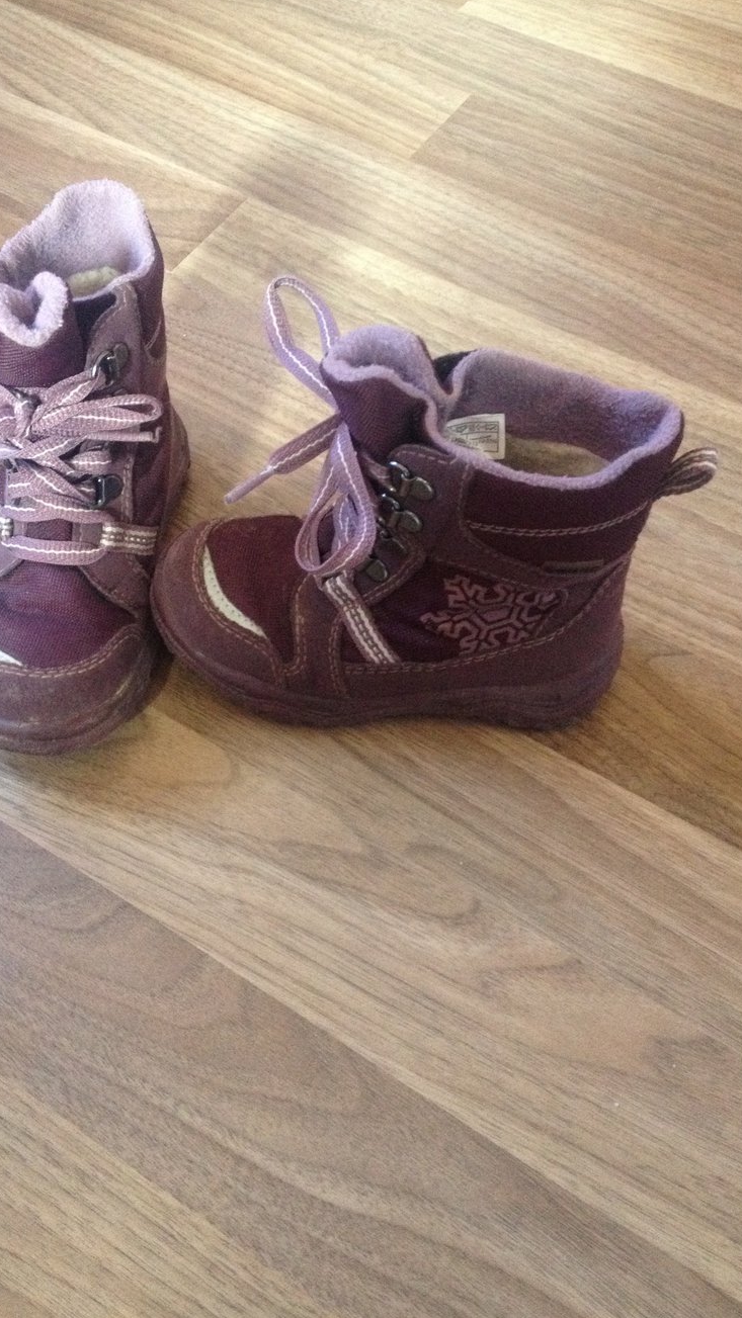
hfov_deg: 30.4
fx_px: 1364
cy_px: 668
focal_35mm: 39
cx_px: 306
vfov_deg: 51.6
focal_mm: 4.28
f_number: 2.4
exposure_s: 1/17
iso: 320
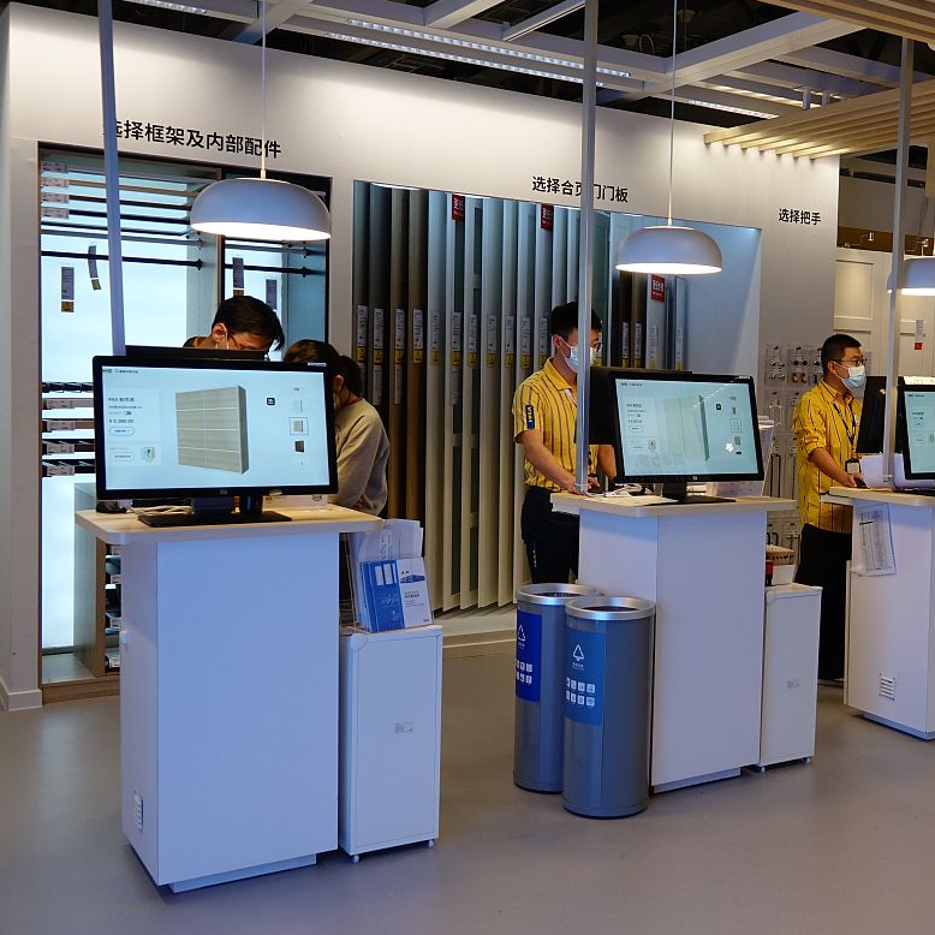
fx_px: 1161
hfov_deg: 42.8
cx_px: 674
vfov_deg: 43.9
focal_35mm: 38
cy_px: 455
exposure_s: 1/80
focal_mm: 10.8
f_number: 2.8
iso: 200
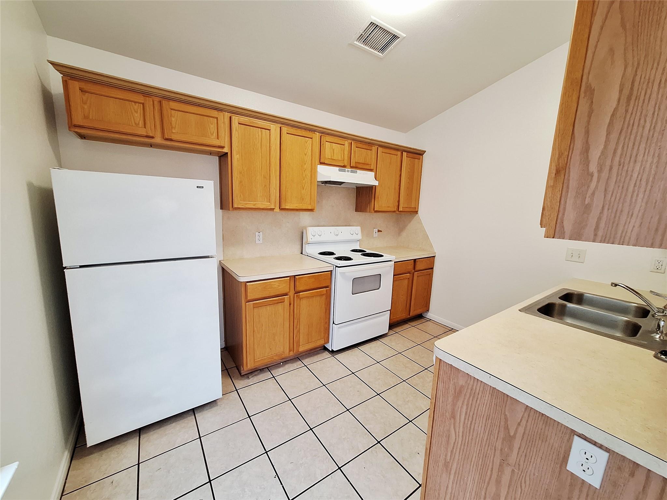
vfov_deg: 89.9
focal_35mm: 13
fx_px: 250
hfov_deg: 106.2
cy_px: 250
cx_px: 334
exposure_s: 1/40
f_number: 2.2
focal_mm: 1.74
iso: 160
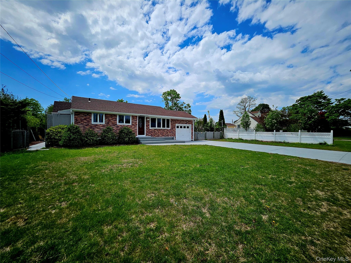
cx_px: 176
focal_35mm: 13
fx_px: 132
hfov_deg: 106.2
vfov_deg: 89.9
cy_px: 132
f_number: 2.2
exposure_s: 1/3333
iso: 32
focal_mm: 1.7
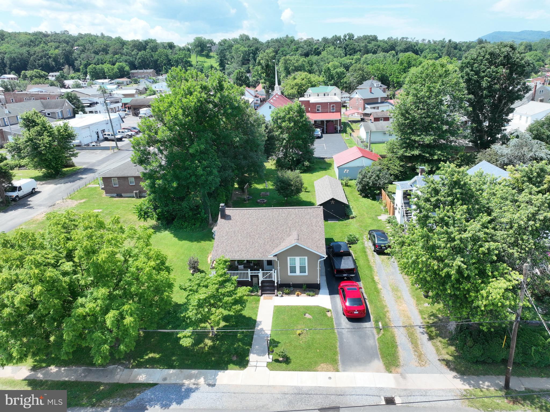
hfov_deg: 71.6
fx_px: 381
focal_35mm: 24
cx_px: 275
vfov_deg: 56.8
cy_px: 206
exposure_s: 1/1250
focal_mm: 12.29
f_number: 2.8
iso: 280
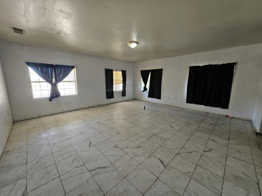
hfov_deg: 106.2
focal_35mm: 13
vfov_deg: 89.9
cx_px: 131
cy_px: 98
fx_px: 98
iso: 320
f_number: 2.2
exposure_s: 1/40
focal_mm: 1.7
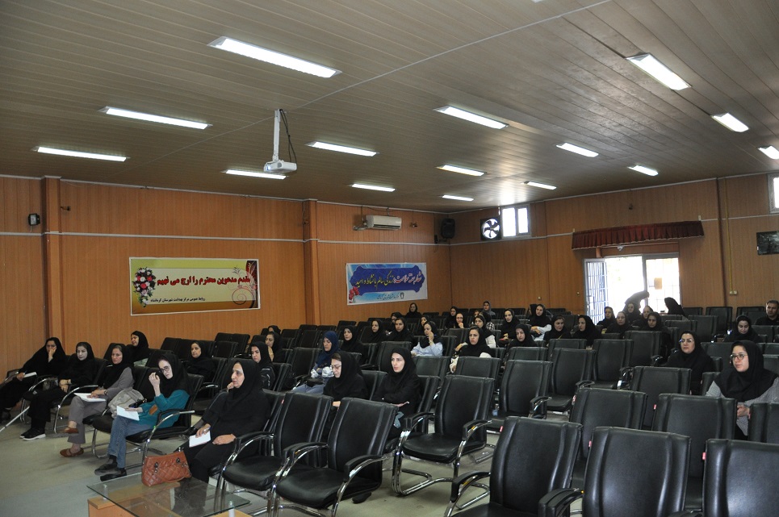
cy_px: 258
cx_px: 390
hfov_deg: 67.4
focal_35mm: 27
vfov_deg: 47.8
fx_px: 584
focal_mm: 18
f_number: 4
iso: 800
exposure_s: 1/80
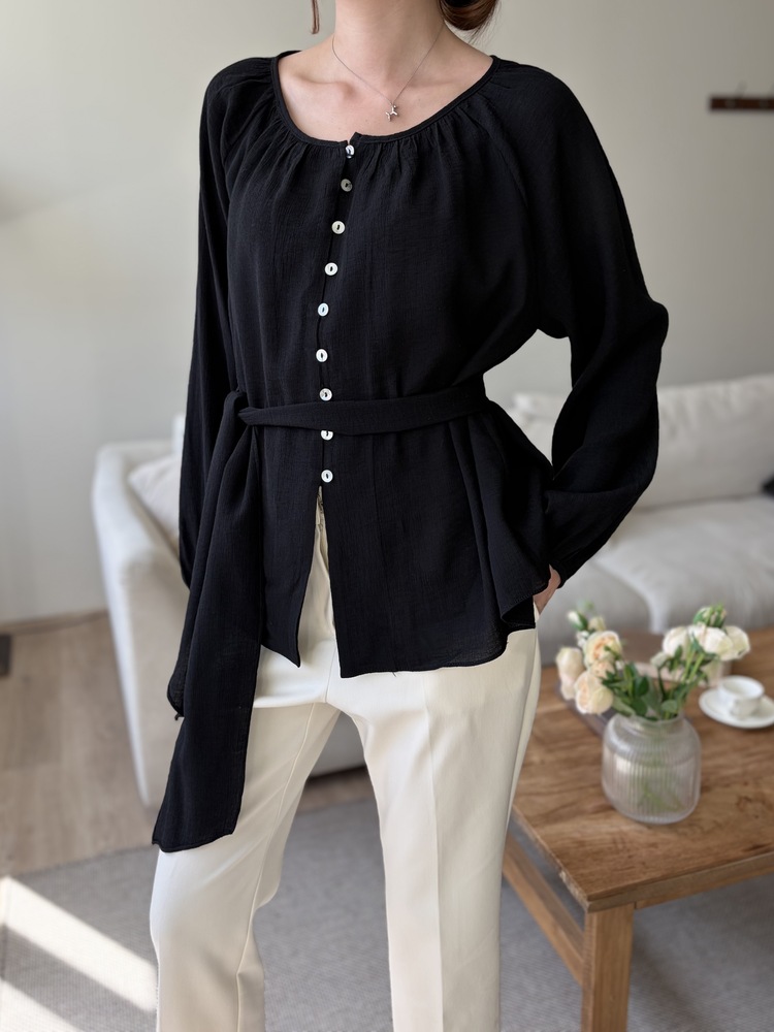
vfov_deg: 67.3
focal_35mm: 26
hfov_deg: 53.1
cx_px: 387
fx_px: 775
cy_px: 516
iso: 32
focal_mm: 5.96
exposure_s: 1/135
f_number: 1.6
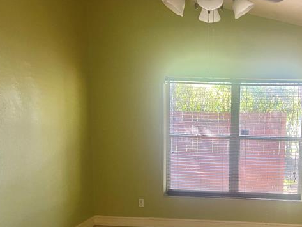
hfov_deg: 41.3
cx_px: 236
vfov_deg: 32.5
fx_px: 384
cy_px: 157
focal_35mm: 44
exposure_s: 1/60
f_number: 1.5
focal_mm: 5.7
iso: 200
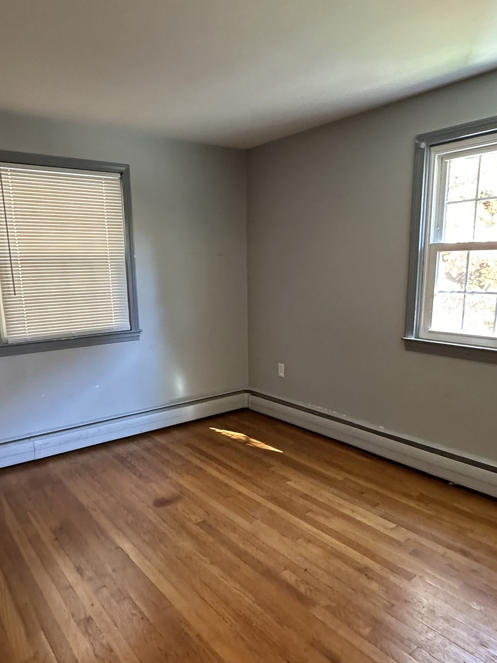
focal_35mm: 25
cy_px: 365
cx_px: 240
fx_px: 478
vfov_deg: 69.2
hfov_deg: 54.9
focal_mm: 2.22
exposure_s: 1/60
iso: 640
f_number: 2.2
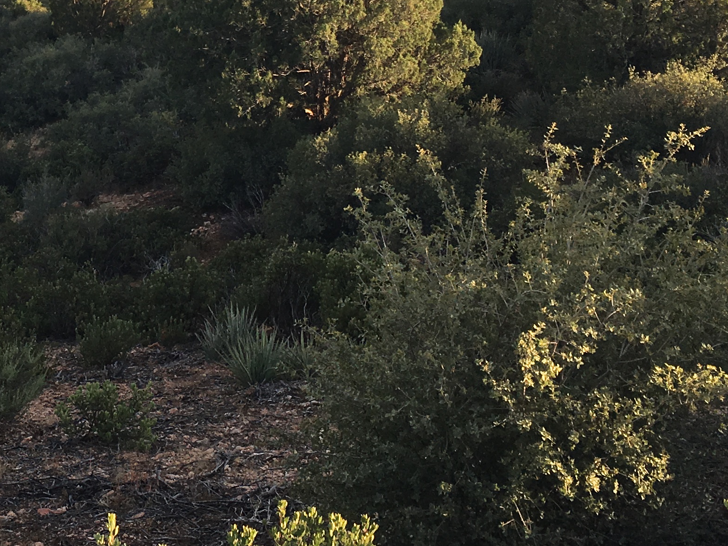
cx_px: -16
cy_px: 68
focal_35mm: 75
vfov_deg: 19.3
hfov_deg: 24.7
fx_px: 1577
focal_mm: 4.15
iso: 25
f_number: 2.2
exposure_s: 1/450
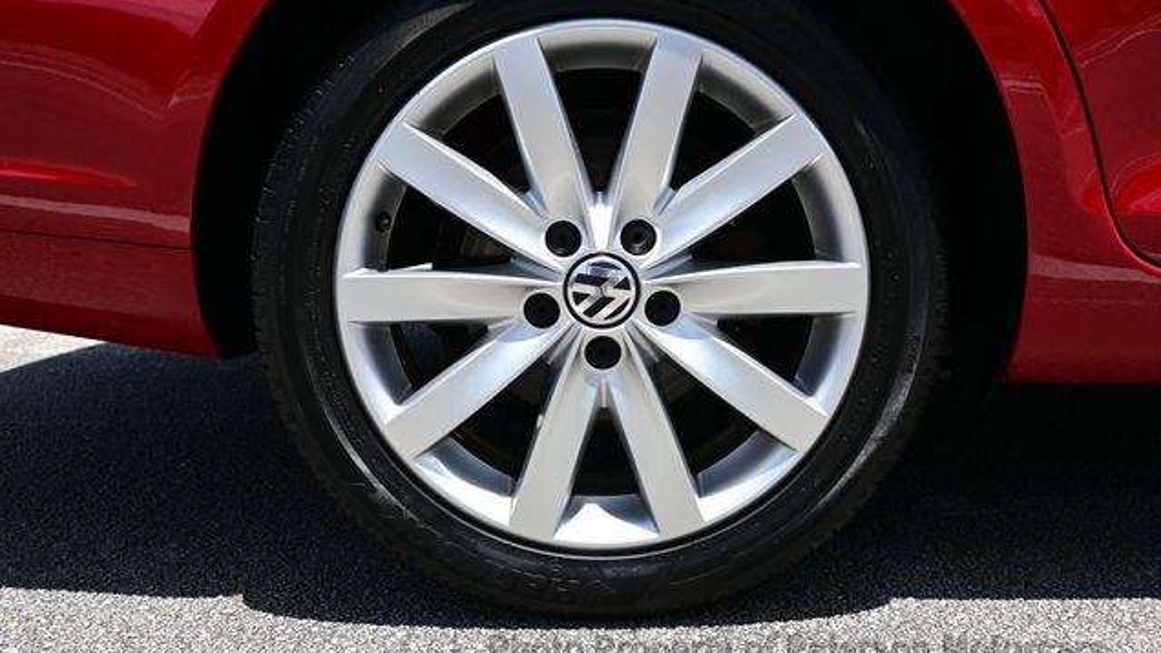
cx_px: 582
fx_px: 1217
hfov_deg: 51.0
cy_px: 295
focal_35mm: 40
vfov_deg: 30.0
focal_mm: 25
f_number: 8
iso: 100
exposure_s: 1/200
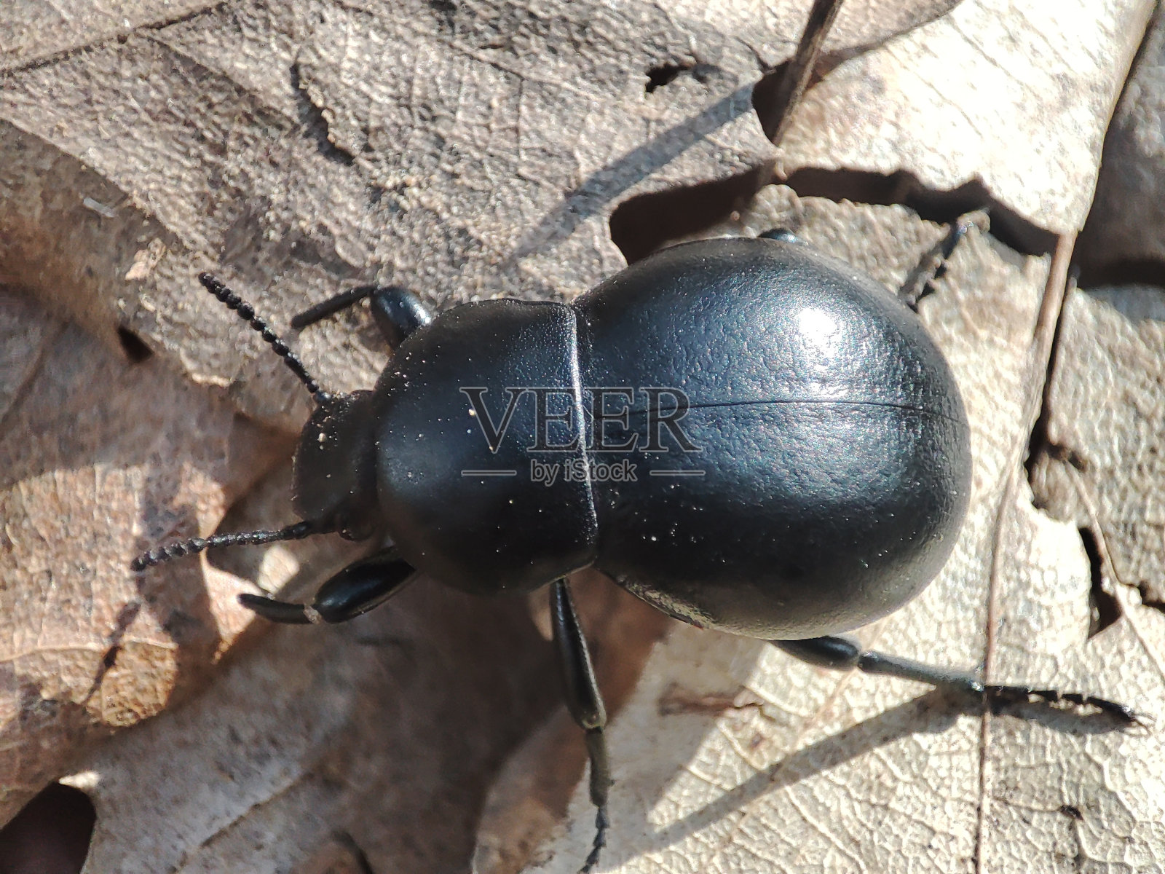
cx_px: 582
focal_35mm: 23
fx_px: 774
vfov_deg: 58.9
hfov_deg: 73.9
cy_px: 437
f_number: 2.4
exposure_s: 1/539
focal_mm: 4.03
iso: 50
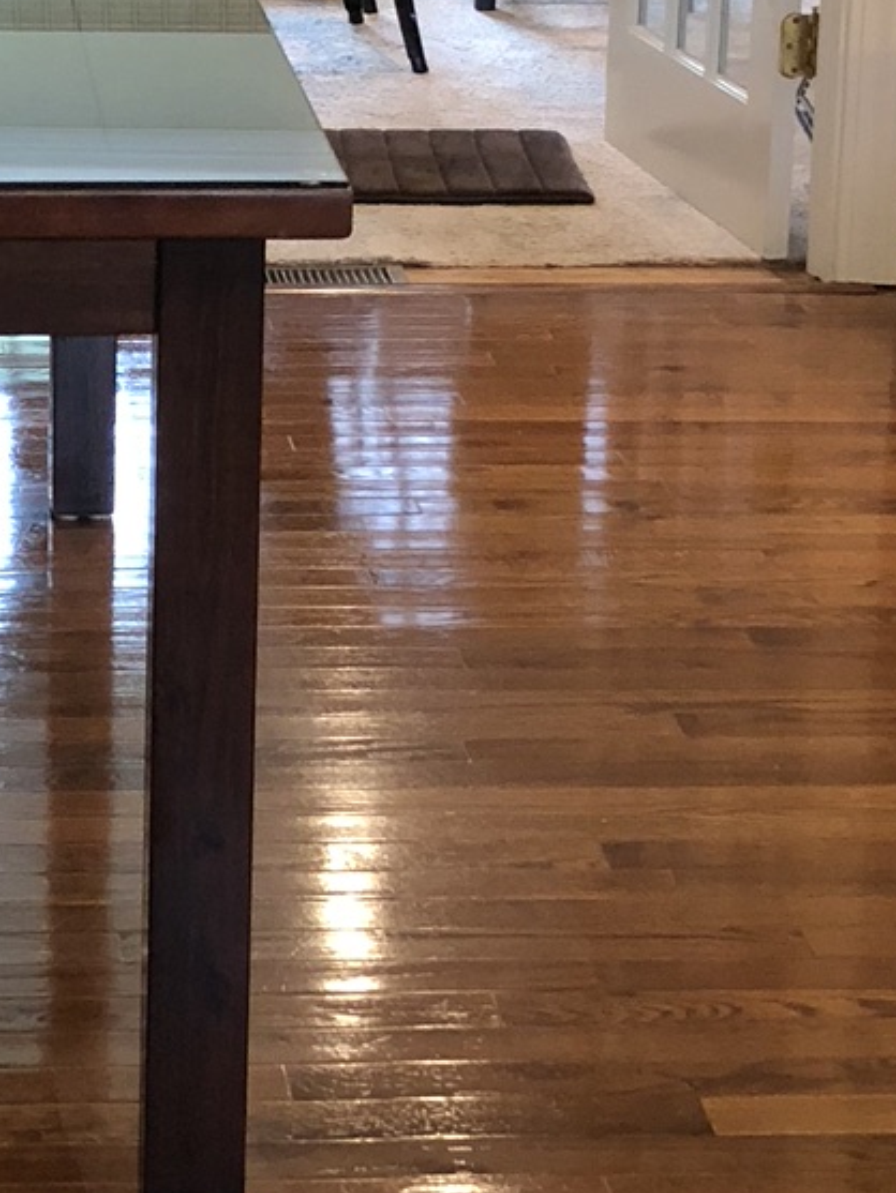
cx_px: 103
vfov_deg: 18.8
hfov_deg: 14.2
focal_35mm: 103
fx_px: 3553
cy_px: 126
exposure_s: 1/15
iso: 100
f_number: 1.8
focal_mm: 4
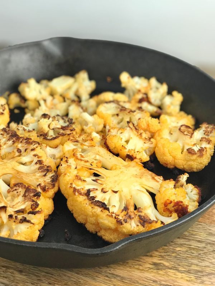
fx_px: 472
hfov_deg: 25.7
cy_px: 143
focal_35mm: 57
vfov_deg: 33.8
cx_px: 108
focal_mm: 6.6
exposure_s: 1/120
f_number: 2.8
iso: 32
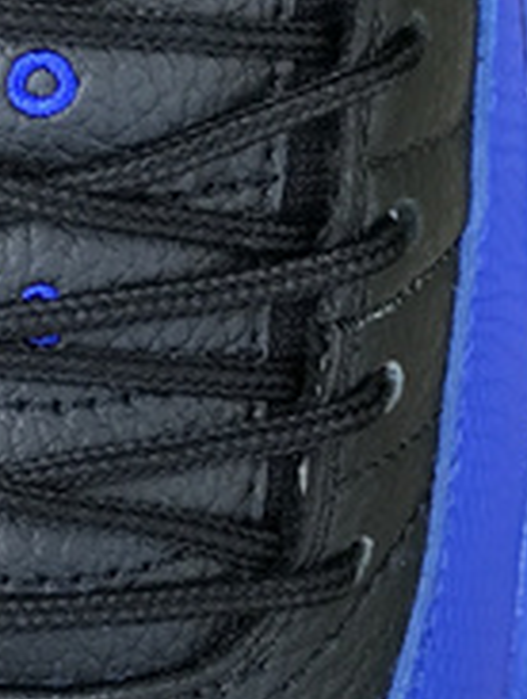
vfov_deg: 8.6
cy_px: 647
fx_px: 4653
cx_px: -634
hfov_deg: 6.3
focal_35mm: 230
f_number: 2.8
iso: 32
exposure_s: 1/100
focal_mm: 6.6
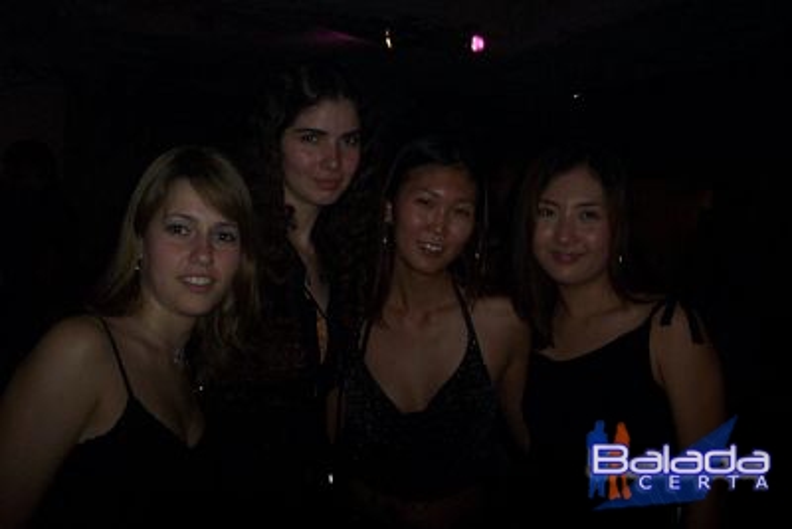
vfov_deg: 35.1
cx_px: 396
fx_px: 836
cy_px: 264
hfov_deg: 50.7
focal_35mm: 38
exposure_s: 1/30
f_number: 2.8
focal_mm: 8
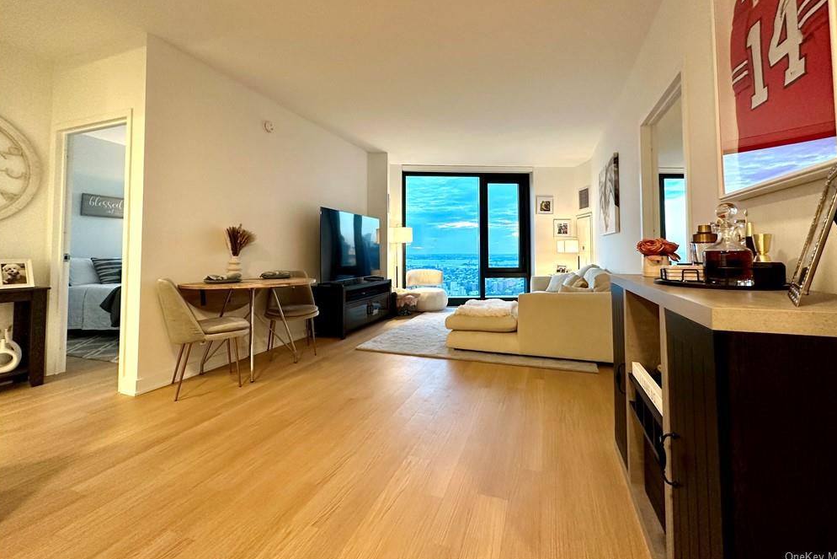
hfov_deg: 100.4
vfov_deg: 76.9
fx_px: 349
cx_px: 424
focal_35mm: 15
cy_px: 241
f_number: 2.2
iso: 250
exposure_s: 1/60
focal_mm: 2.22
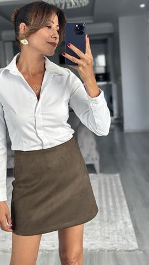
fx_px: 386
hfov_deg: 21.8
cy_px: 127
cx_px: 53
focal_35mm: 55
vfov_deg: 37.8
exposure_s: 1/121
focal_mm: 6.86
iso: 125
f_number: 1.78
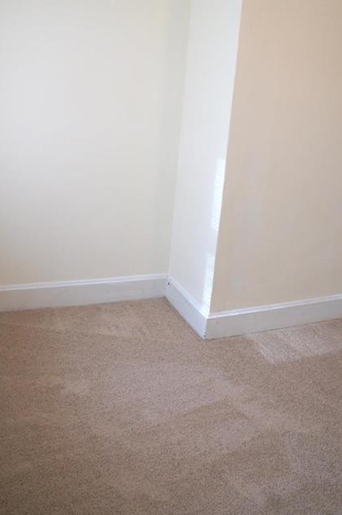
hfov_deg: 39.9
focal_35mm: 33
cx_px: 162
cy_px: 223
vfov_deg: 57.1
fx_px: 472
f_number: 4
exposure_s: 1/160
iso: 1250
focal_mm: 18
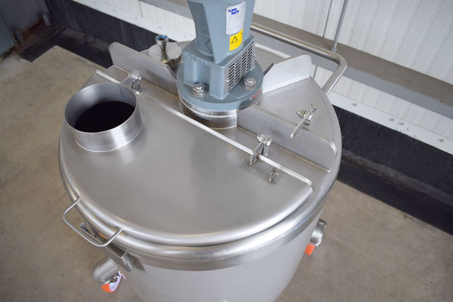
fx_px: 340
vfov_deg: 47.9
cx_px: 226
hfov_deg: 67.4
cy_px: 151
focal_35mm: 27
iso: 400
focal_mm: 18
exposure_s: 1/60
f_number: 4
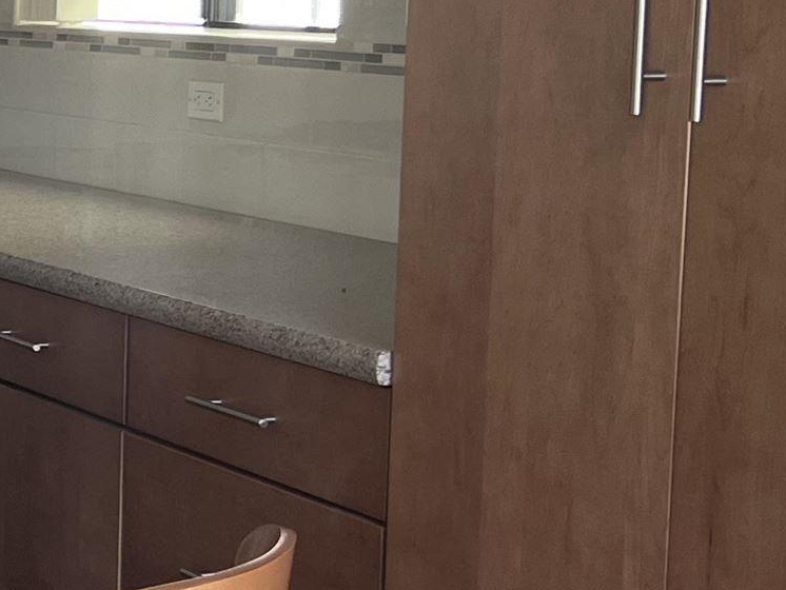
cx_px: -473
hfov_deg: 16.4
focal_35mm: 107
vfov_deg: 13.8
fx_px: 2430
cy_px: 221
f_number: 1.5
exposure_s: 1/121
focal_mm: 5.7
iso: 100
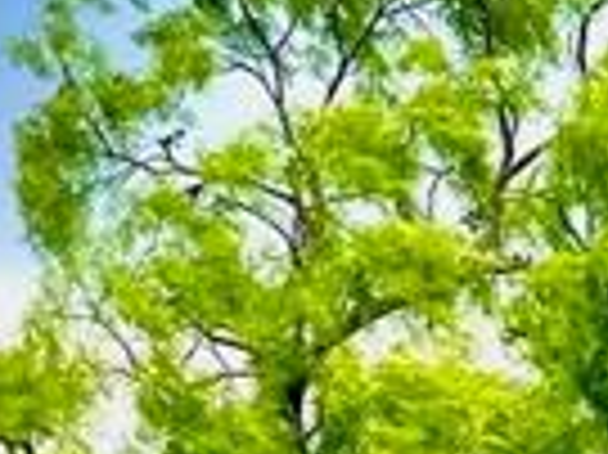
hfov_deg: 9.3
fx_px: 3457
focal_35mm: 197
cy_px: 467
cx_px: -662
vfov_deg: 7.5
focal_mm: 5.1
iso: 50
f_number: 1.6
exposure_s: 1/4149
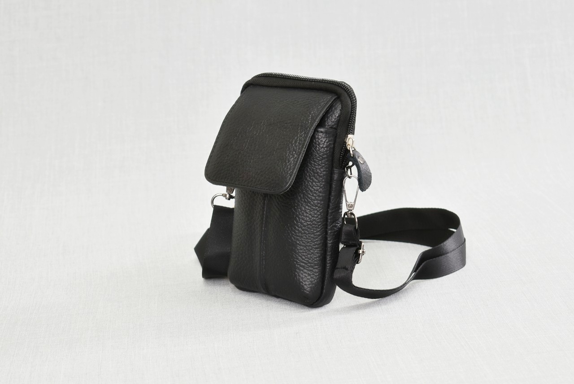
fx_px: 1317
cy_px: 192
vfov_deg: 16.6
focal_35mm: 82
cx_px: 287
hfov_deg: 24.6
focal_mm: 55
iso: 100
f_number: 5.6
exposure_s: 1/5
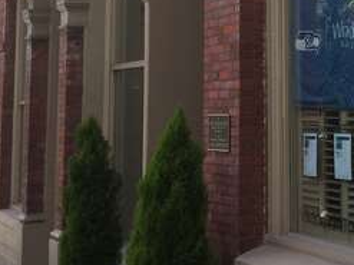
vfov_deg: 15.1
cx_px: 494
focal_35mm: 94
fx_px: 961
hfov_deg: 18.9
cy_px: -72
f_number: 2.2
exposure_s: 1/599
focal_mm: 4.15
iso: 32
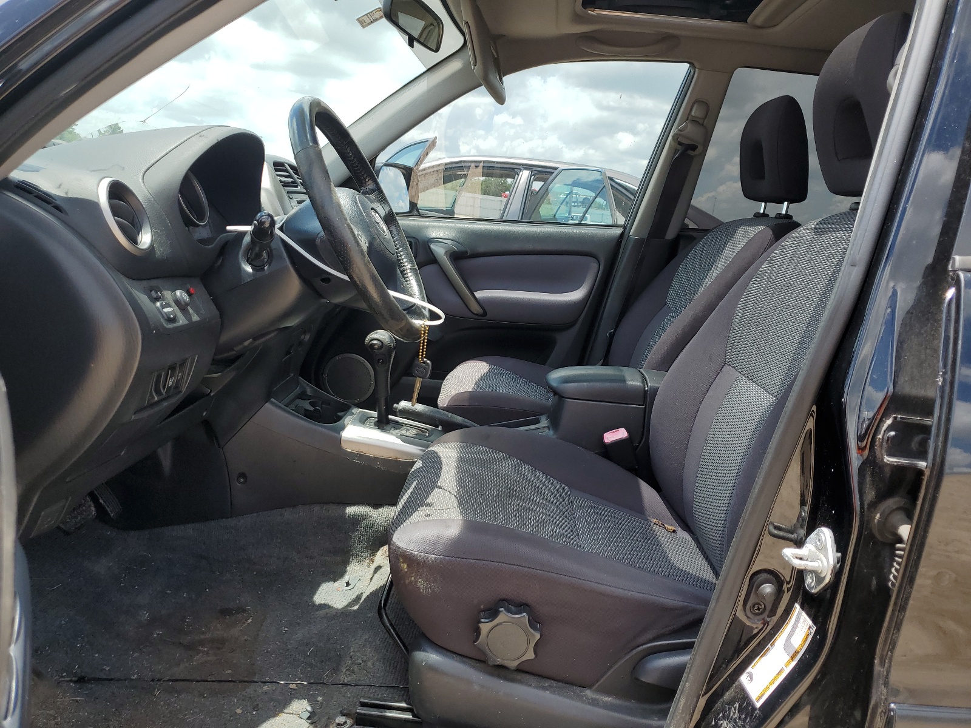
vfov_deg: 53.1
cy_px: 364
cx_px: 486
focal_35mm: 26
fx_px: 729
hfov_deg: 67.3
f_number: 1.5
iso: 50
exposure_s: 1/1111
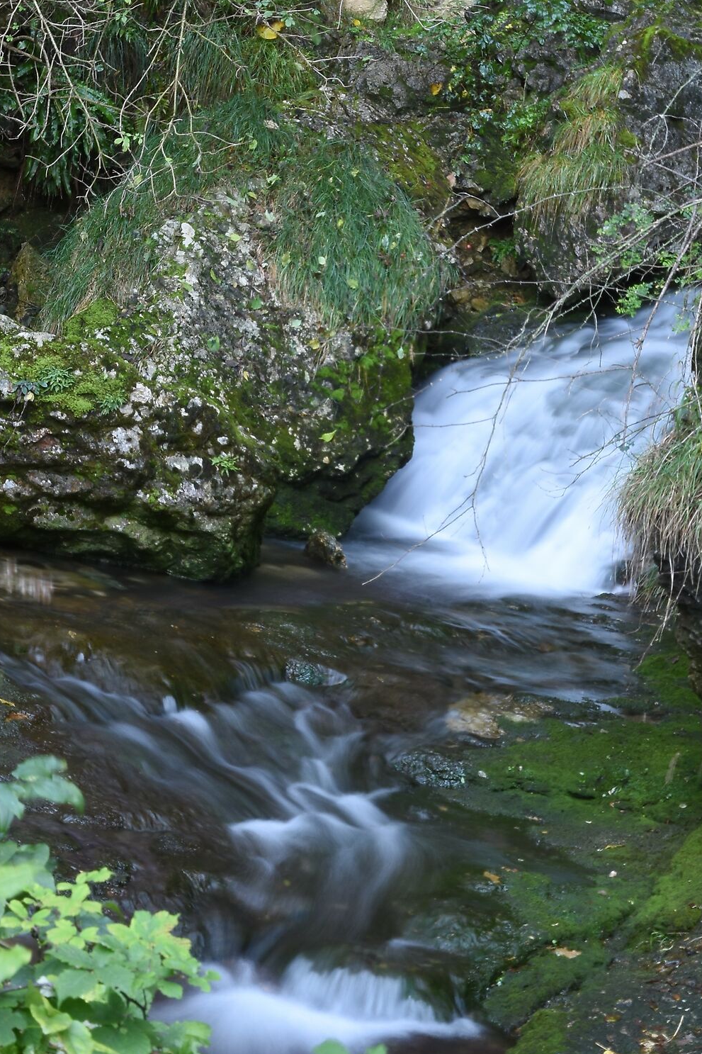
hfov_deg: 14.9
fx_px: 2691
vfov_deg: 22.1
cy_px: 427
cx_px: 389
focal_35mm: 92
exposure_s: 2
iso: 100
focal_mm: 38
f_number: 16
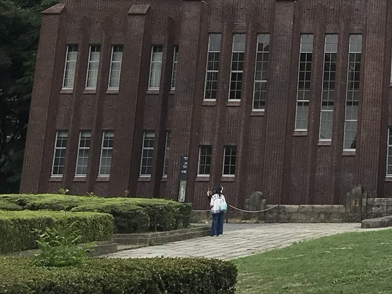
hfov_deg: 19.8
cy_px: -34
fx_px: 985
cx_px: 572
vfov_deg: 16.4
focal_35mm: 87
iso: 20
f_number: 1.8
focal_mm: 3.99
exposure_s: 1/929
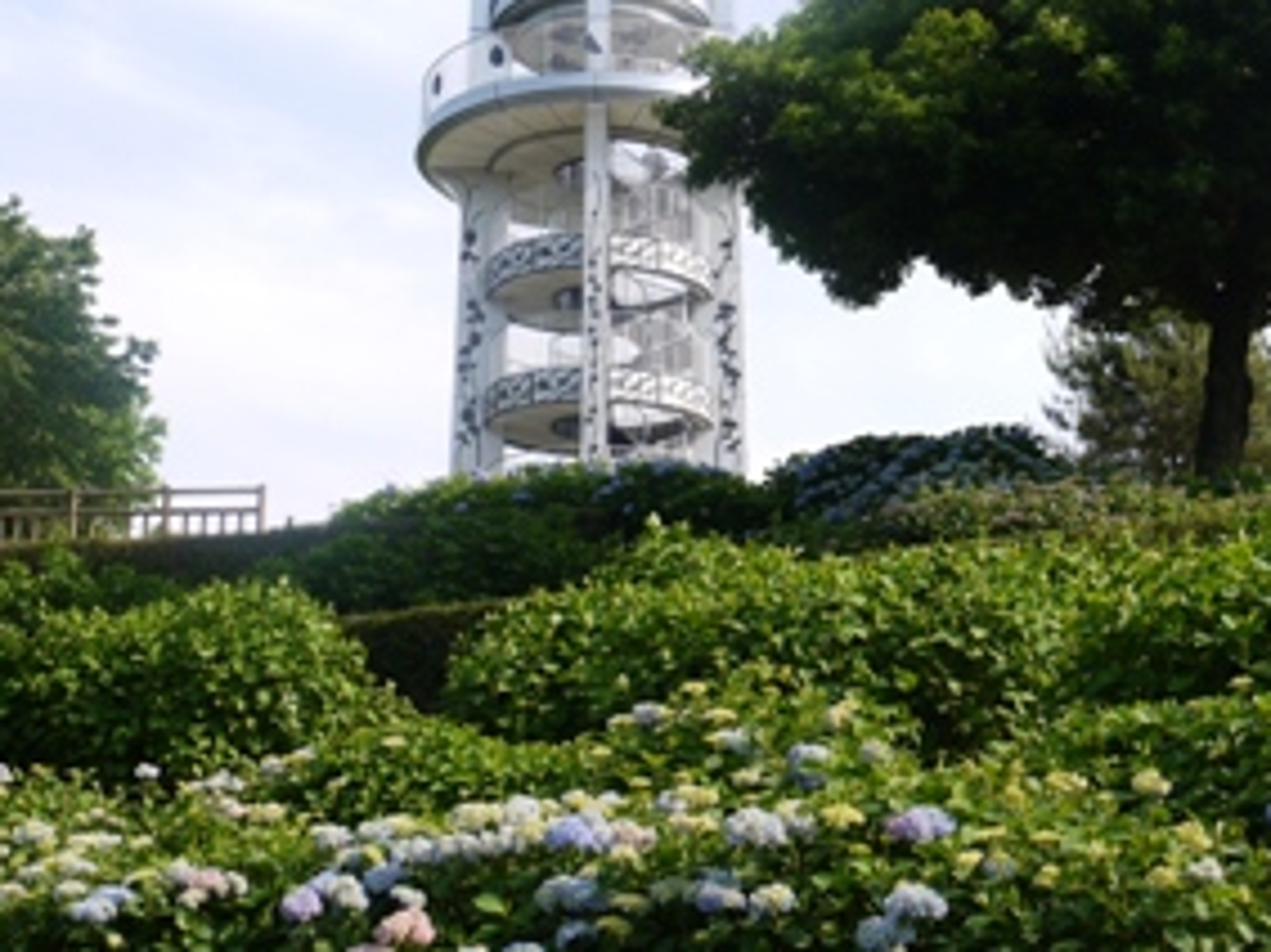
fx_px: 2092
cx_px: 521
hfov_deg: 33.7
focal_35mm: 57
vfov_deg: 25.6
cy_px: 539
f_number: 6.3
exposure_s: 1/200
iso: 100
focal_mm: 18
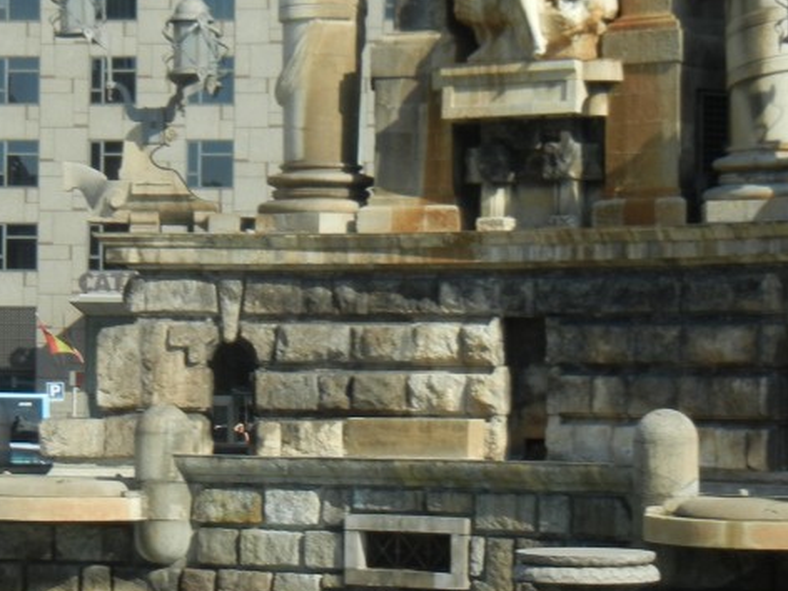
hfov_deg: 15.4
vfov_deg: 11.6
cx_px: 321
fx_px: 2914
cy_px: 294
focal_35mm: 128
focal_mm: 10.6
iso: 160
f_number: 8
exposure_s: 1/341
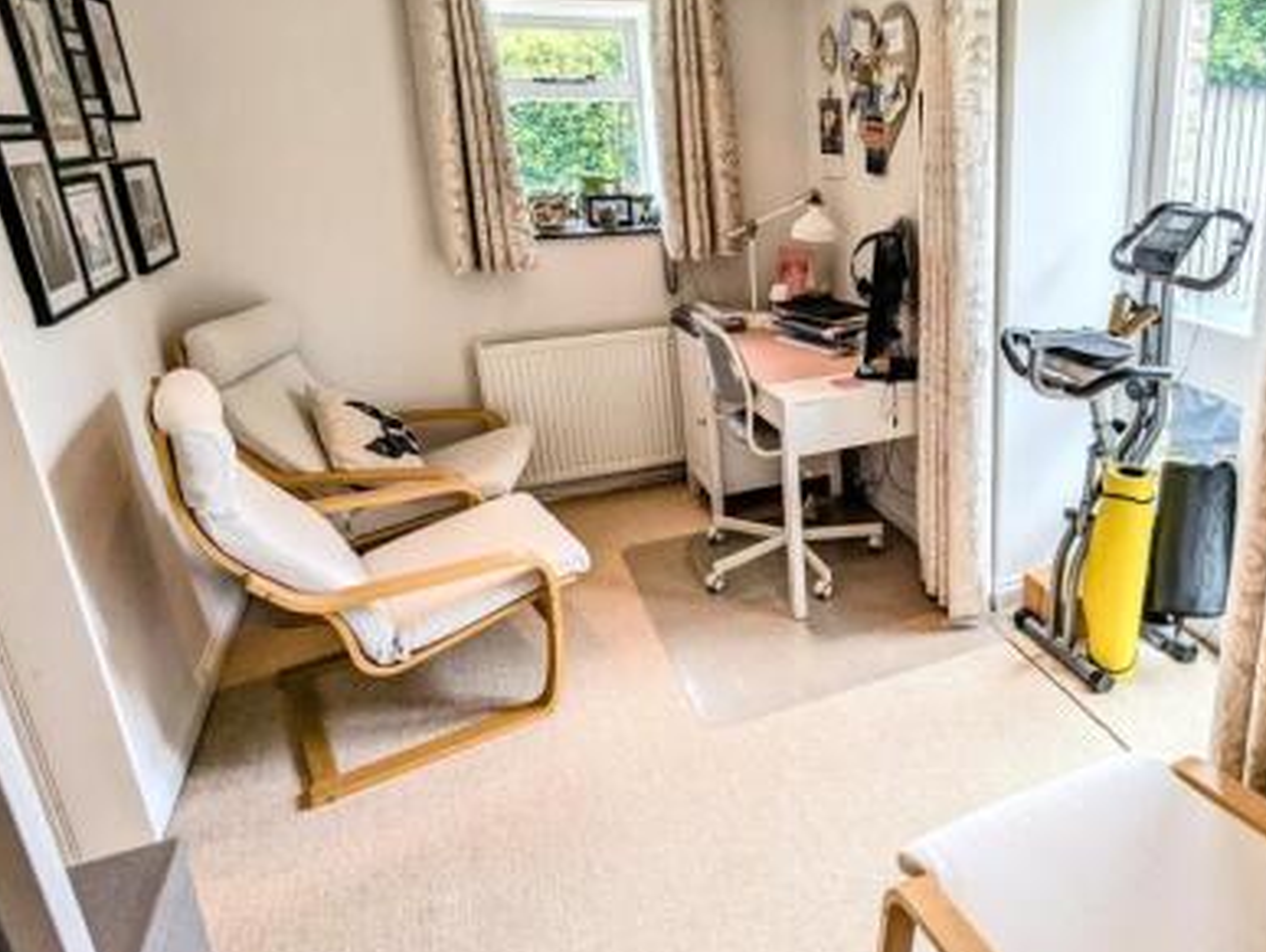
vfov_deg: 56.7
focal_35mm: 24
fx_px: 879
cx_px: 906
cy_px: 411
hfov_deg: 68.2
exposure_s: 1/134
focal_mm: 2.35
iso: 50
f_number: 2.2
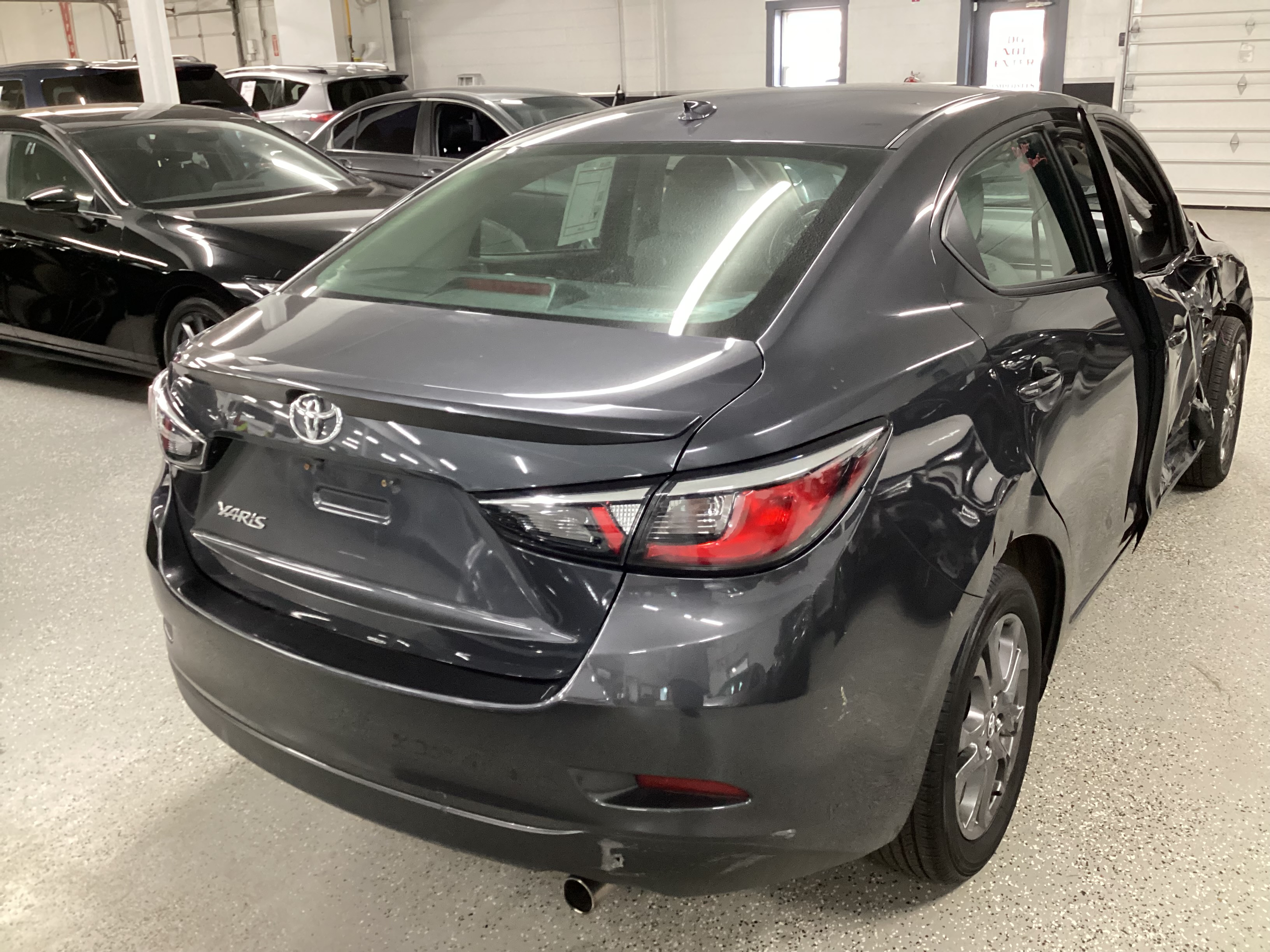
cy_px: 476
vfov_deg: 45.4
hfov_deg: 58.4
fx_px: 1137
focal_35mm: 31
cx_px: 635
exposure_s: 1/40
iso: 400
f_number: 2.4
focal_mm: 3.3
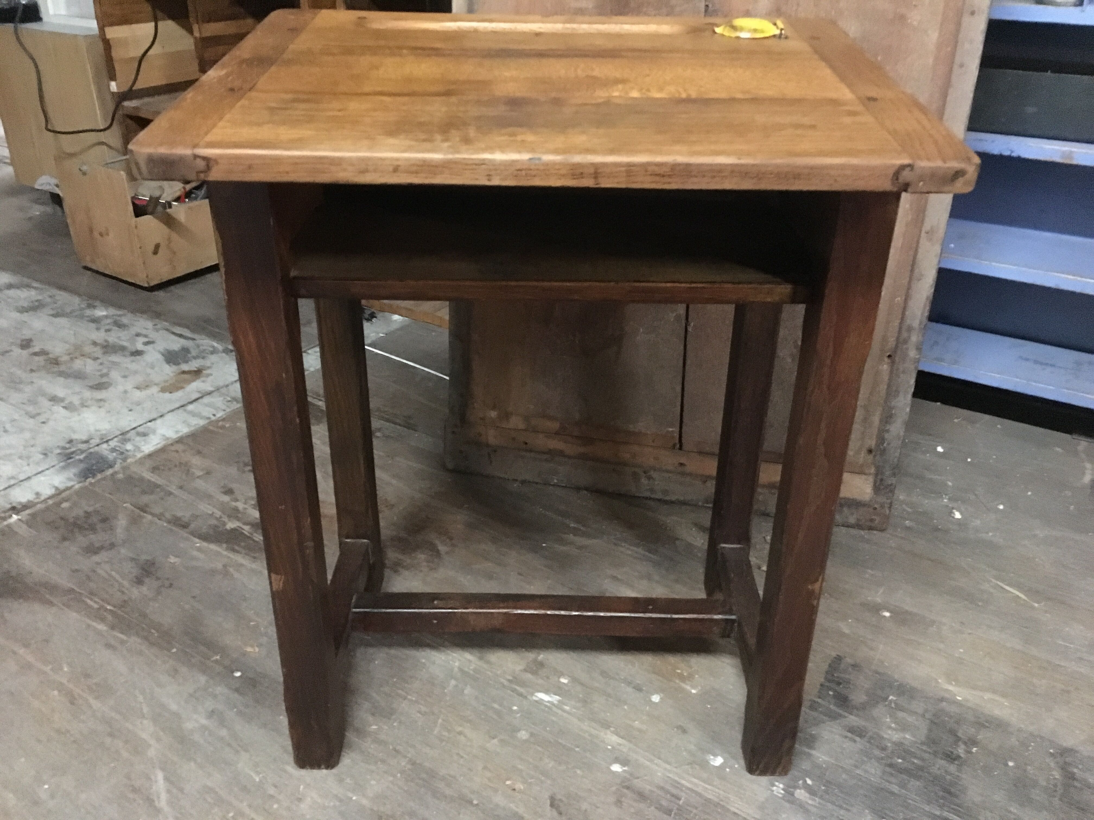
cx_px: 547
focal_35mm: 29
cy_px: 410
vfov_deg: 48.2
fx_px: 917
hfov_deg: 61.7
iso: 800
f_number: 2.2
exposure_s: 1/17
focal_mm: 4.15
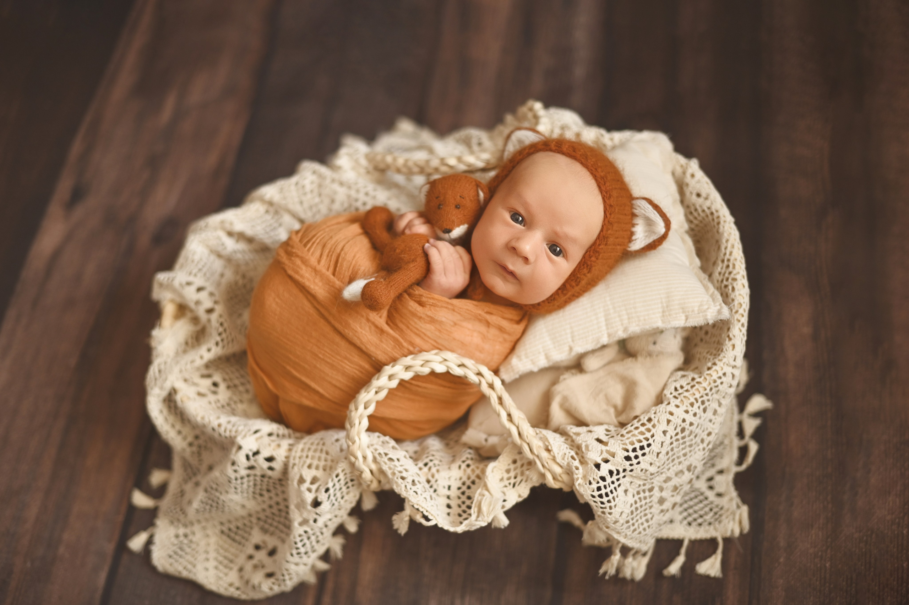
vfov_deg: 27.0
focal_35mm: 50
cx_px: 454
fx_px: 1262
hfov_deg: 39.6
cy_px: 302
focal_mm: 50
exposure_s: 1/400
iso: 500
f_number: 1.8
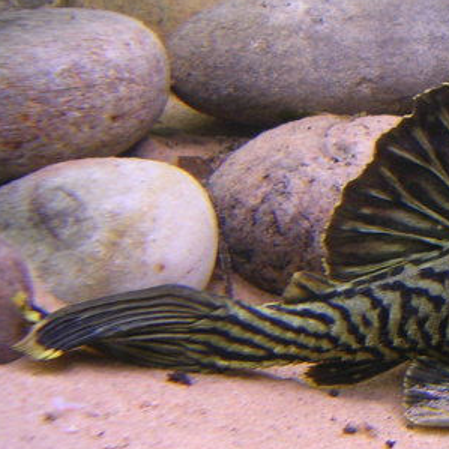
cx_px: 466
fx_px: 1057
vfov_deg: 23.9
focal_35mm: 72
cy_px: 273
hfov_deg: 22.9
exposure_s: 1/6.1
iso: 52
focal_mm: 5.8
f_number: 2.8
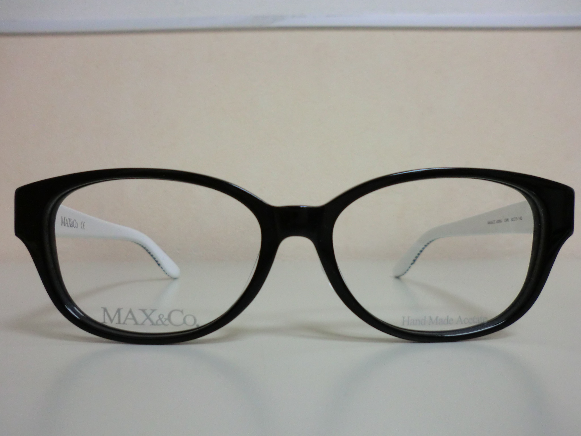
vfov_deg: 51.4
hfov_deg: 65.3
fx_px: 453
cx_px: 290
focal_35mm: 27
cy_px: 218
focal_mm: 4.9
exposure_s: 1/60
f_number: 3.2
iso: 200
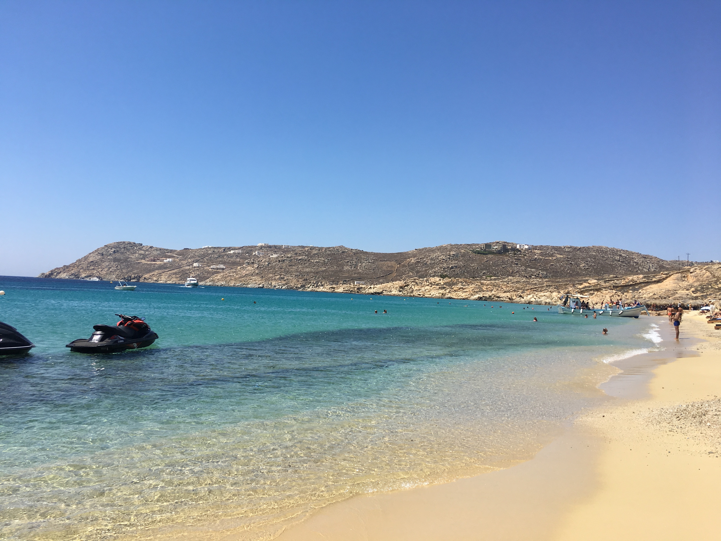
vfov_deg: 48.2
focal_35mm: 29
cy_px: 270
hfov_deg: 61.7
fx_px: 604
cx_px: 360
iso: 25
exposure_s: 1/2262
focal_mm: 4.15
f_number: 2.2
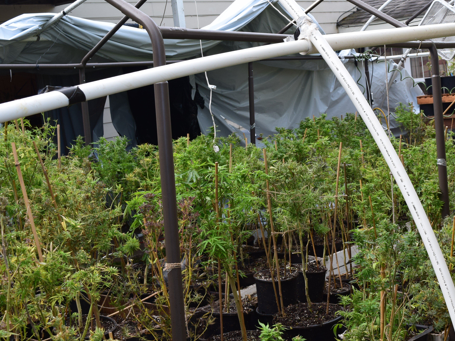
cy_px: 154
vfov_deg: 24.1
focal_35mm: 61
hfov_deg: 31.2
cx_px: 350
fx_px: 798
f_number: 9
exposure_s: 1/160
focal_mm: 27
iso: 400
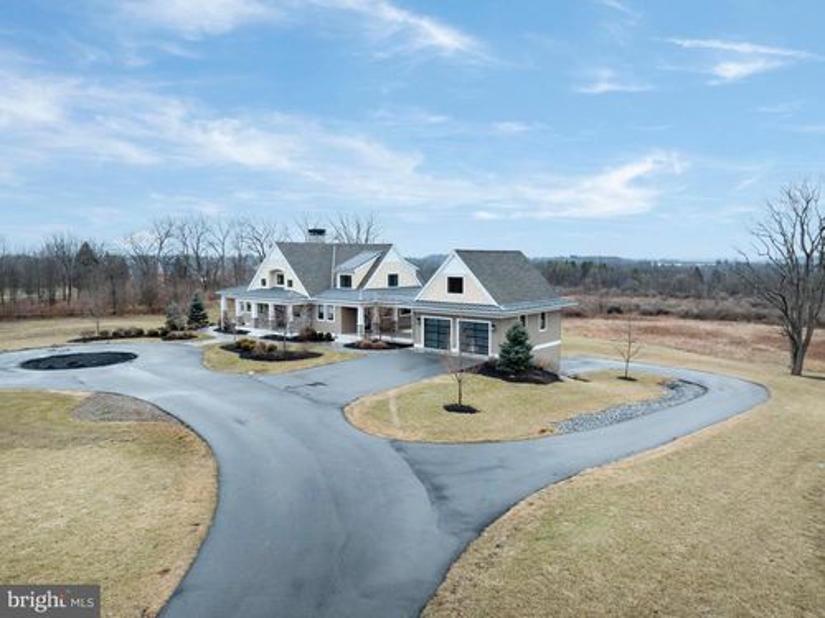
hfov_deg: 71.6
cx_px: 412
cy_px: 309
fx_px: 572
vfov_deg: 56.8
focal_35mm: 24
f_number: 7.1
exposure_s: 1/50
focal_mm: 12.29
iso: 100
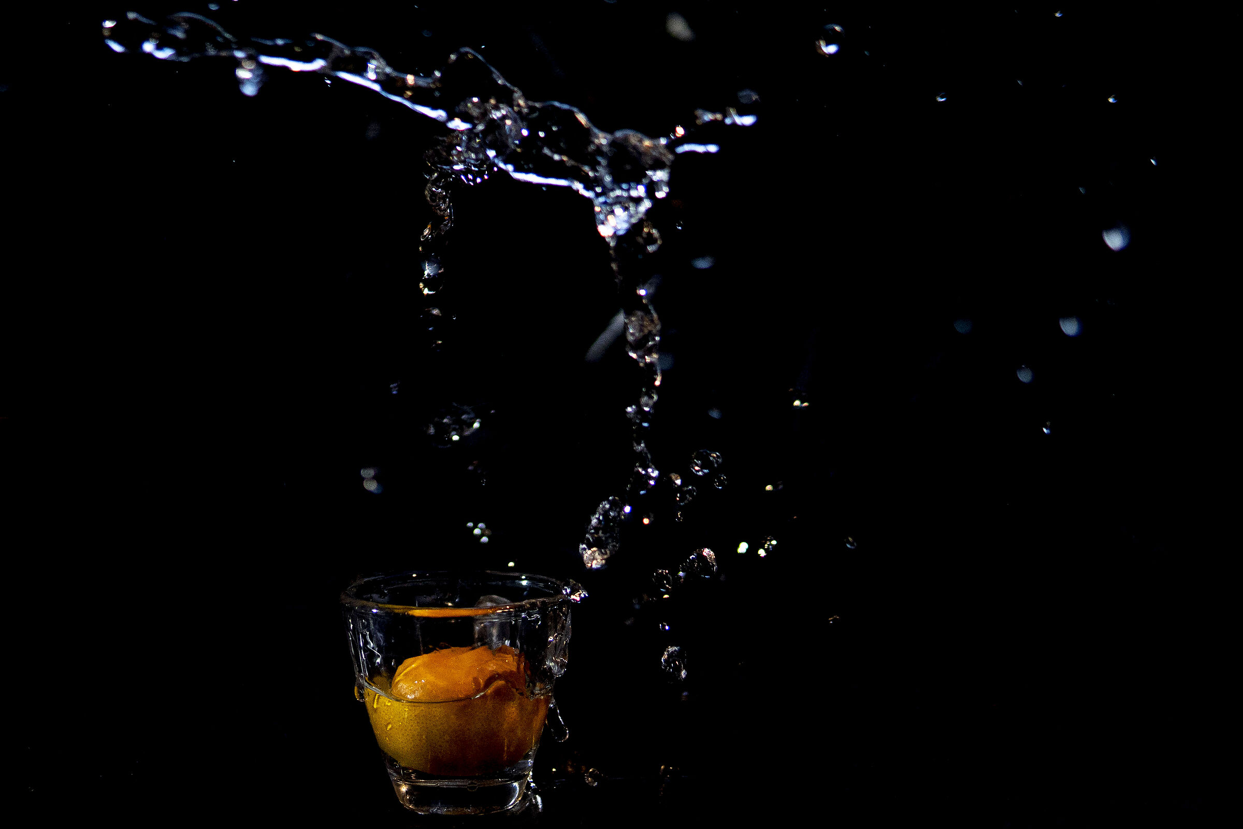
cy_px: 414
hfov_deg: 43.6
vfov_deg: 29.9
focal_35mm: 45
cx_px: 622
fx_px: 1554
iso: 640
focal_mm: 30
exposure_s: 1/4000
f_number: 2
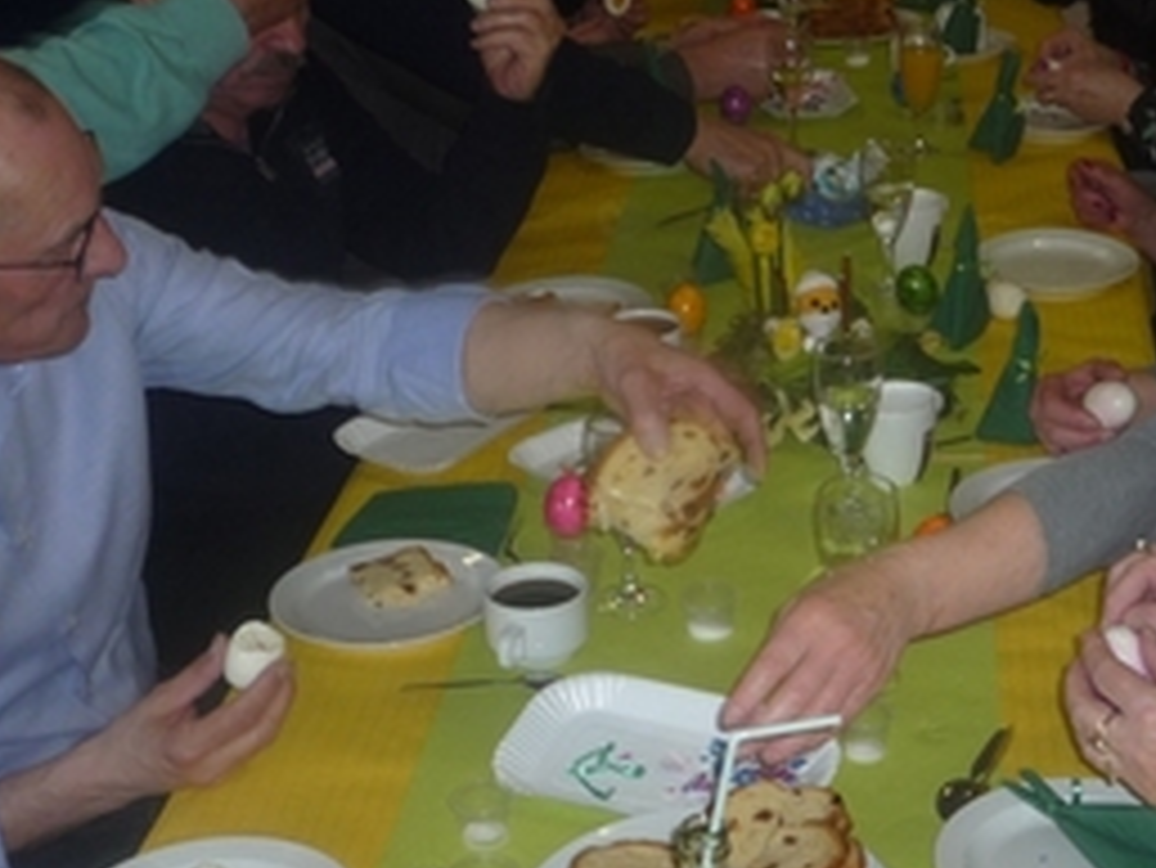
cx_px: 904
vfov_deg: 21.0
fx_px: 2339
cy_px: 396
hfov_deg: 27.3
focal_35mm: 70
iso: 100
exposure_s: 1/30
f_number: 3.3
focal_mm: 5.2
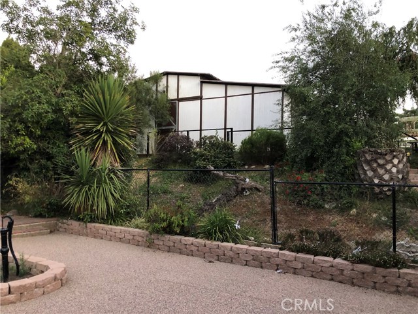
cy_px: 157
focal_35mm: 28
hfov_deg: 63.4
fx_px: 338
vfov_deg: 49.7
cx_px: 209
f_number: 1.8
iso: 100
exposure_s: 1/15
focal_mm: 3.99
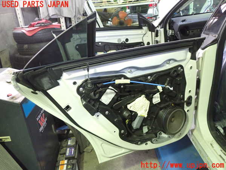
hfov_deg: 60.0
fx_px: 196
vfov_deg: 46.8
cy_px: 85
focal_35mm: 30
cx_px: 113
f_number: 2.3
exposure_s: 1/30
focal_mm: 5.4
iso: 640
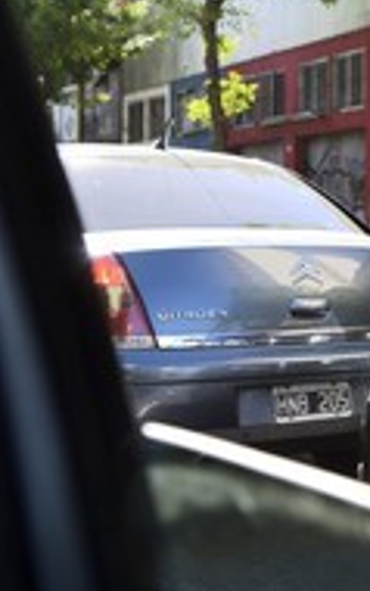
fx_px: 1160
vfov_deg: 28.5
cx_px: 581
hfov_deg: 16.3
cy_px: 246
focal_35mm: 72
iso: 200
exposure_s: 1/320
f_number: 5.6
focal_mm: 32
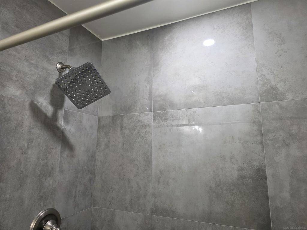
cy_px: 115
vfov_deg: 58.9
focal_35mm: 23
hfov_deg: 73.9
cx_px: 154
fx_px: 204
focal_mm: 6.3
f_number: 1.7
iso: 200
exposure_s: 1/120
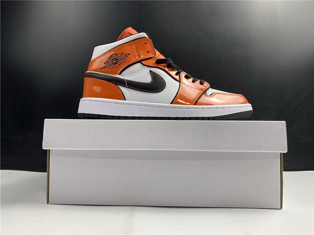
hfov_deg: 67.3
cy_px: 118
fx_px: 236
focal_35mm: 26
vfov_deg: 53.1
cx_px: 157
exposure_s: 1/100
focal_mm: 4.25
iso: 50
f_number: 1.8
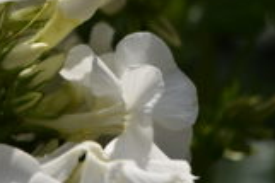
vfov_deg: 2.3
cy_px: -13
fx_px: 4556
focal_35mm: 597
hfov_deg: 3.5
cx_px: 3
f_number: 6.3
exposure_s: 1/500
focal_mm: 160
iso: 100
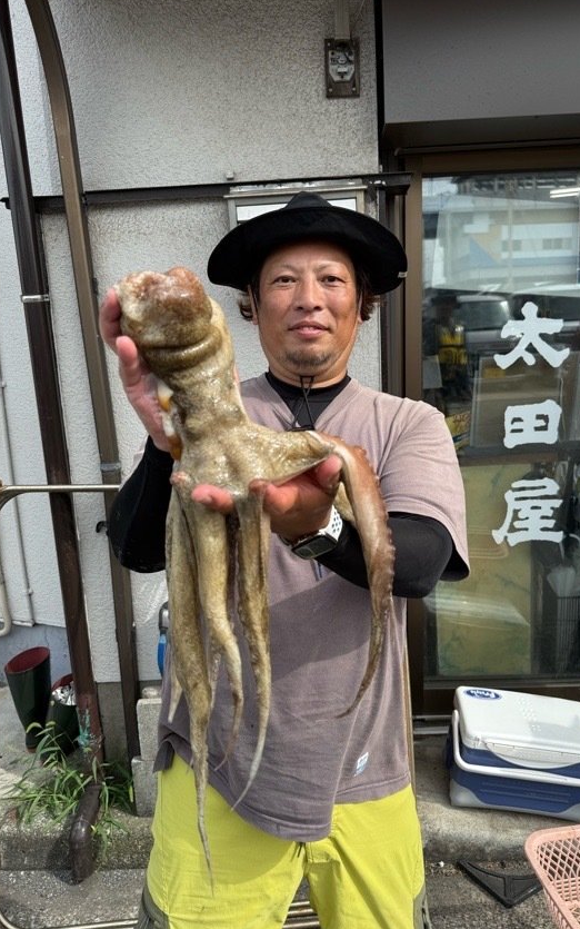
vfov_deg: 70.4
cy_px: 461
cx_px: 310
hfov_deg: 47.6
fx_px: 657
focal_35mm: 26
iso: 80
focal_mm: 6.76
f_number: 1.78
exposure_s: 1/1727
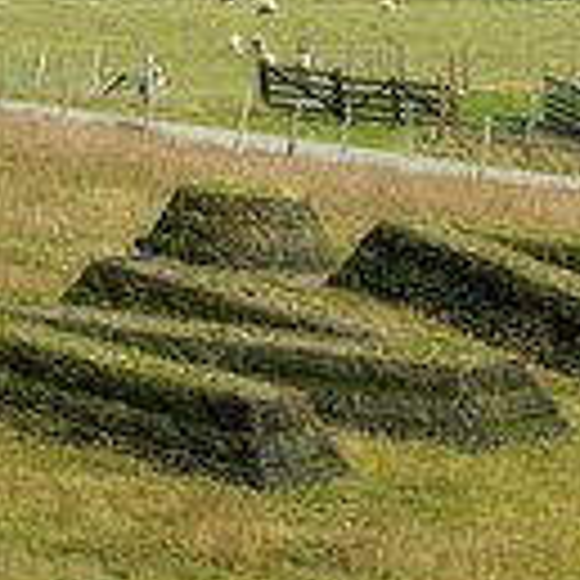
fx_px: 5346
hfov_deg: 6.2
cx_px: 562
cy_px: 117
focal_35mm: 282
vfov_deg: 6.2
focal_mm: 102
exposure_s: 1/320
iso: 200
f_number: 9
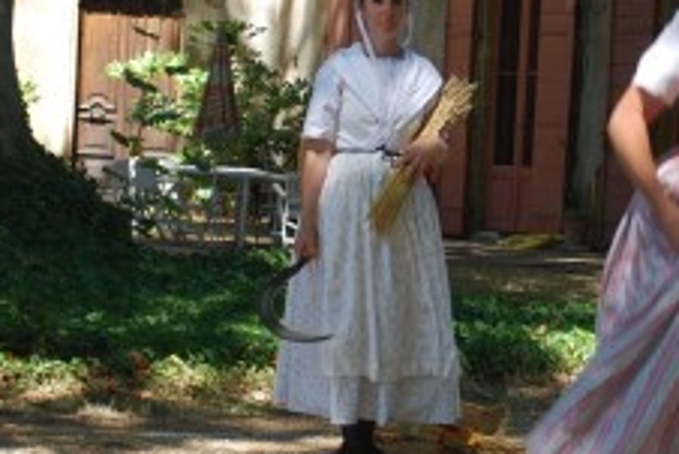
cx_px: 445
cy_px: 131
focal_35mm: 170
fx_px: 3208
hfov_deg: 12.1
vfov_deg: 8.1
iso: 100
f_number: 5.3
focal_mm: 40
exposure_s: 1/125
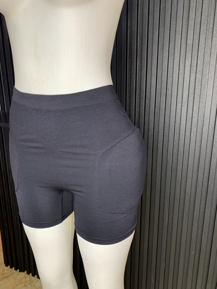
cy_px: 144
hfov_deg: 53.1
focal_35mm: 26
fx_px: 217
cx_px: 108
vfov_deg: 67.3
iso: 100
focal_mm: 4.25
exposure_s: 1/46
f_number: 1.8
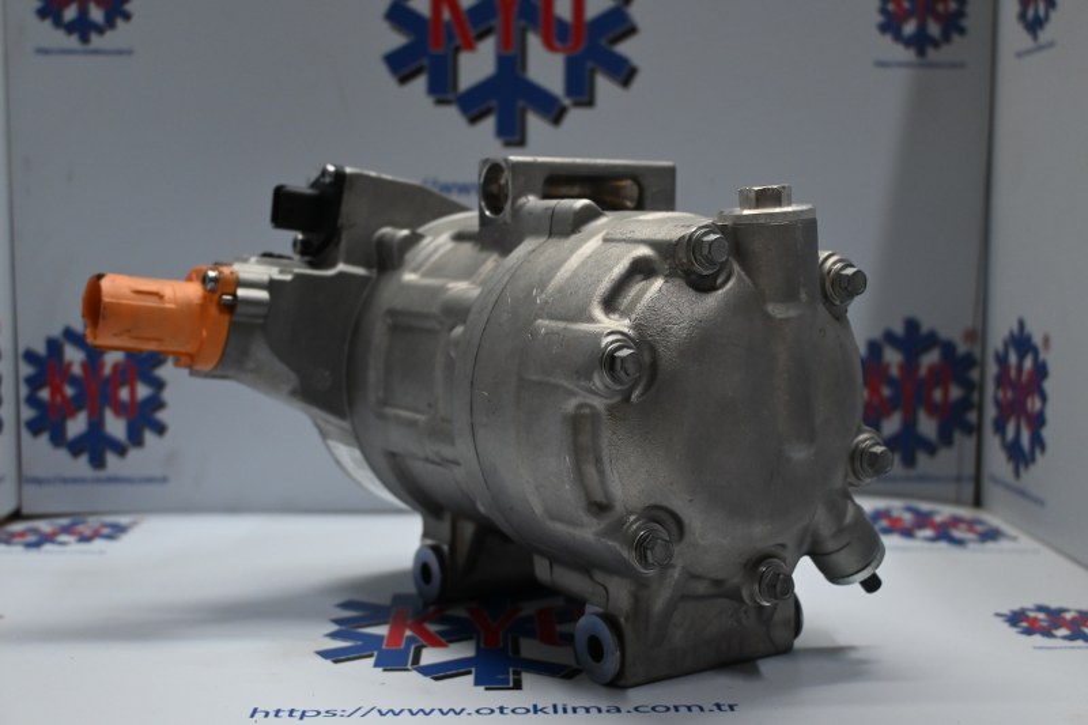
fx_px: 1314
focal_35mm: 44
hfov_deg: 45.0
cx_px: 544
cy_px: 362
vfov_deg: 30.8
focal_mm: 29
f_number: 4.8
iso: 900
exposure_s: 1/125
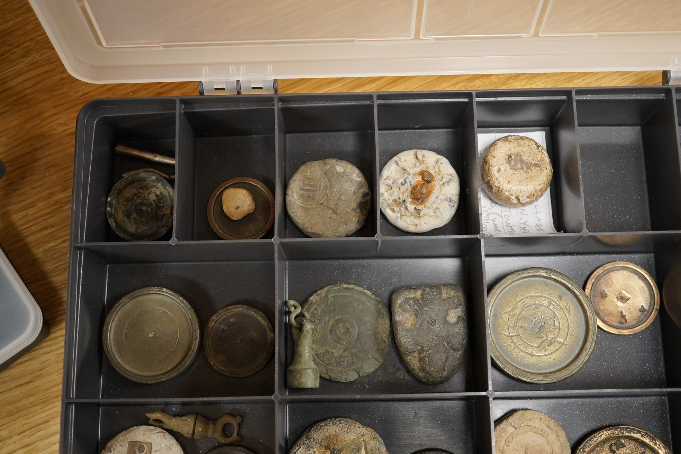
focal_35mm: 45
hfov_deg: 43.6
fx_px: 851
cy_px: 227
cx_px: 340
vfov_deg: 29.9
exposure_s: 1/125
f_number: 5
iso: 2500
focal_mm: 30
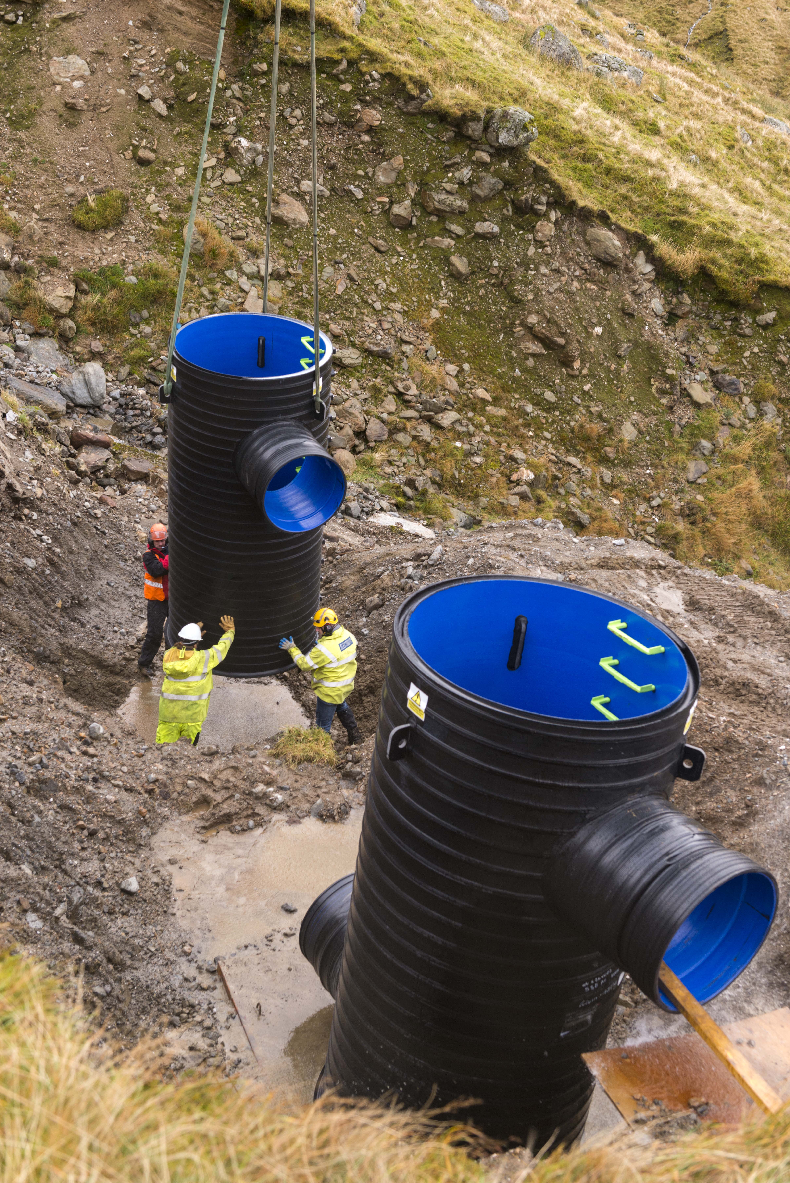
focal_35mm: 45
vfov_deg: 43.6
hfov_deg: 29.9
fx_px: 1480
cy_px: 579
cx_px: 395
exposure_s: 1/250
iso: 1000
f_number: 5
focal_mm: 44
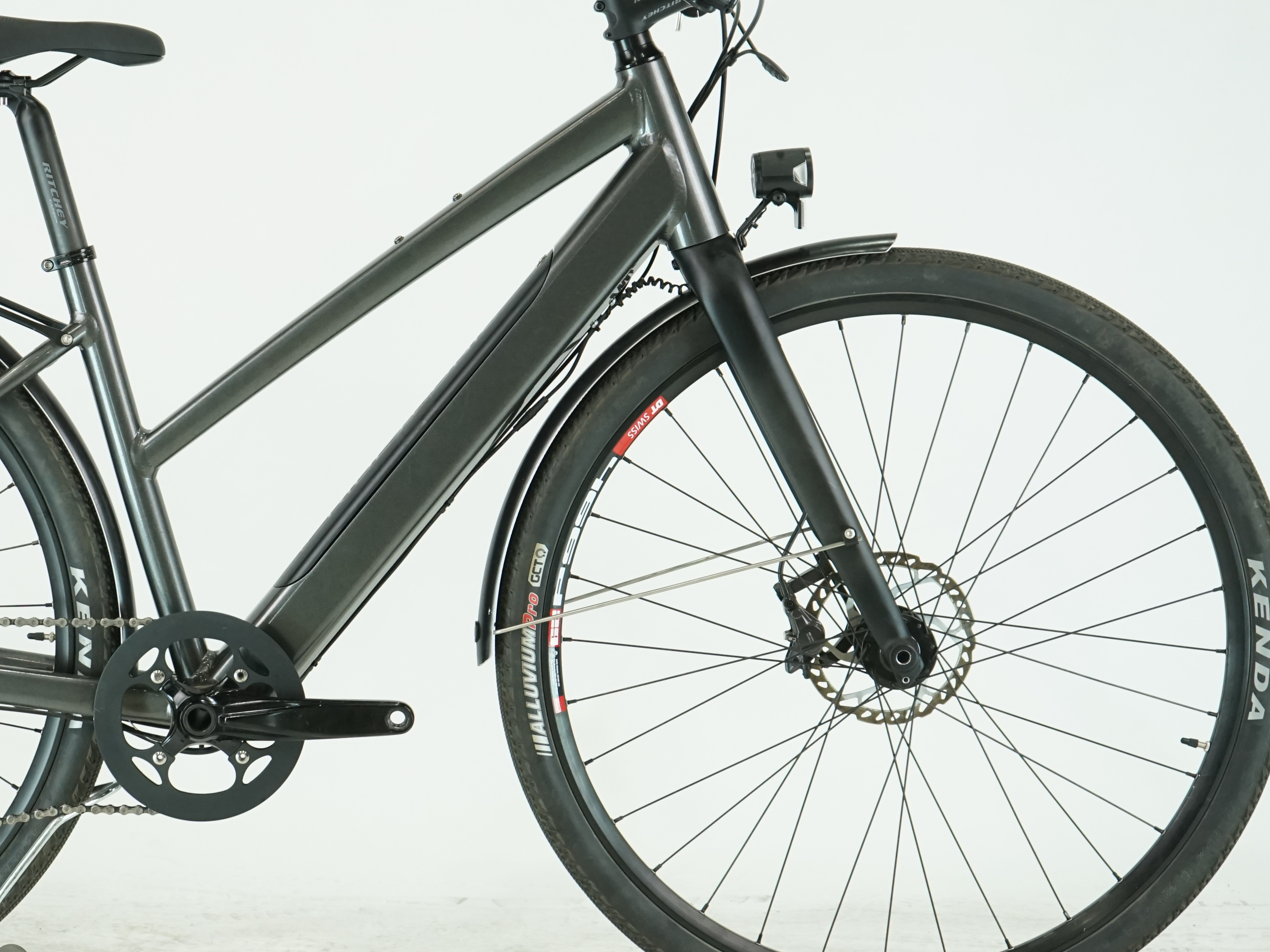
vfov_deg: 15.4
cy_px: 421
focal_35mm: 96
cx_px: 322
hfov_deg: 20.3
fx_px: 3522
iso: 1600
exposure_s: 1/200
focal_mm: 62
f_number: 5.6
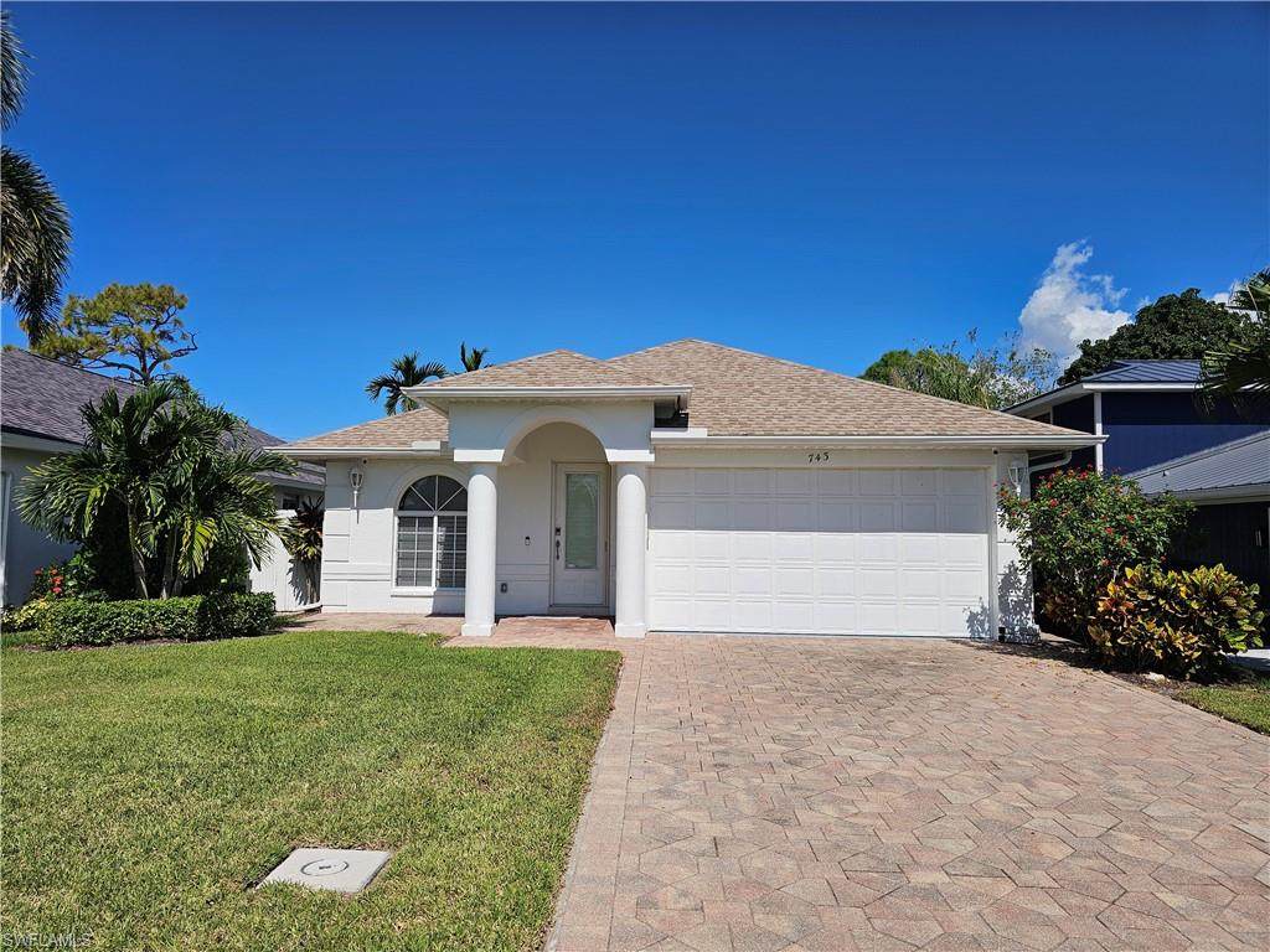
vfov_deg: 58.9
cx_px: 635
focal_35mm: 23
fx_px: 844
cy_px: 476
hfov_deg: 73.9
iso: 12
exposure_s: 1/2000
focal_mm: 6.3
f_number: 1.7
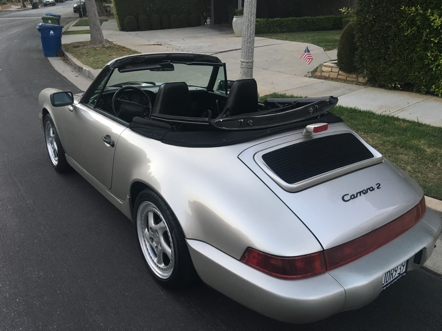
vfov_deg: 48.2
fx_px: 370
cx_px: 221
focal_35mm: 29
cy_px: 166
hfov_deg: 61.7
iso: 50
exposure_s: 1/15
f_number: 2.2
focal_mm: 4.15
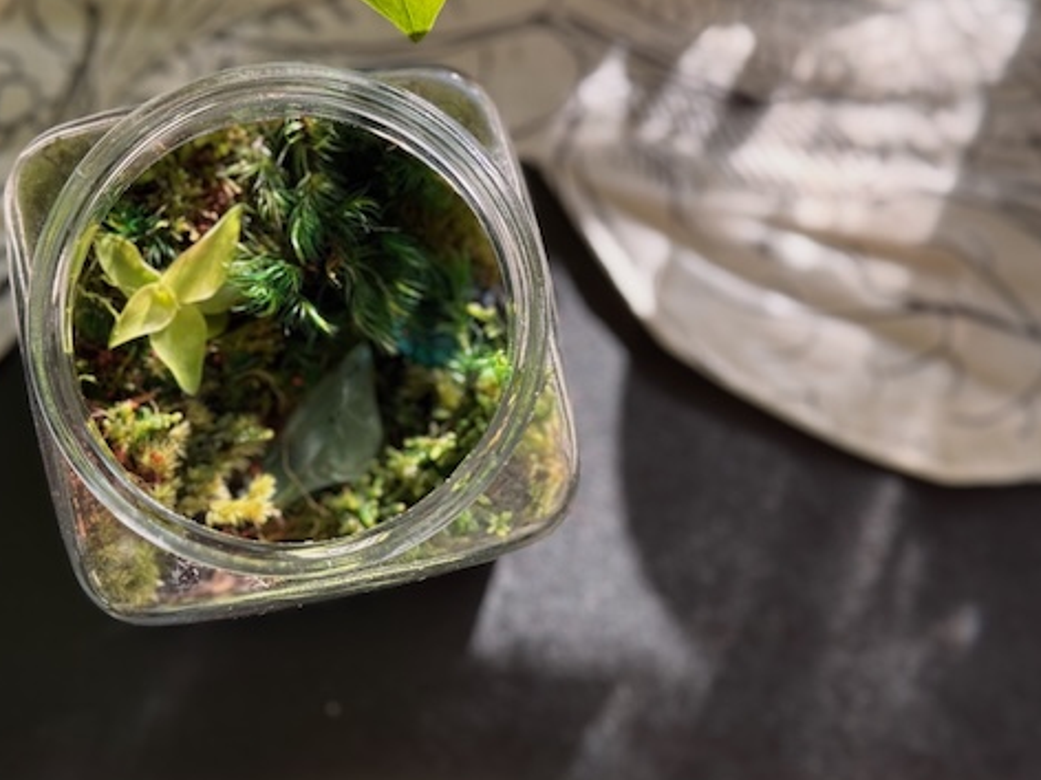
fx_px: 1714
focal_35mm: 57
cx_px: 443
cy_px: 355
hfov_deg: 33.7
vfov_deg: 25.6
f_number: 1.78
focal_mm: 6.76
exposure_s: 1/379
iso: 64
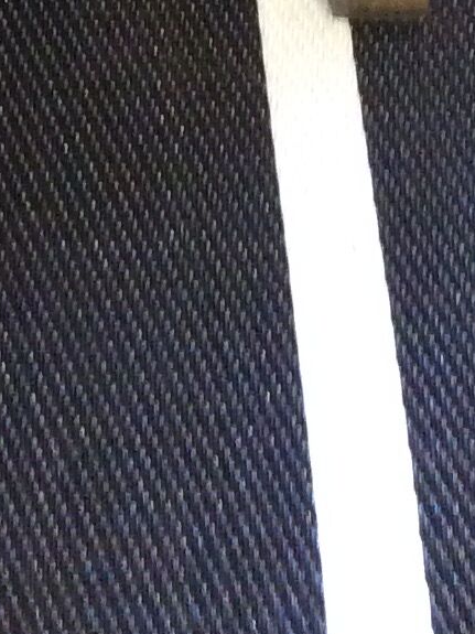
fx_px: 2636
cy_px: -778
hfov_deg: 10.2
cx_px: -69
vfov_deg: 11.7
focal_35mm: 144
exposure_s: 1/17
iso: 320
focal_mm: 3.3
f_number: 2.4
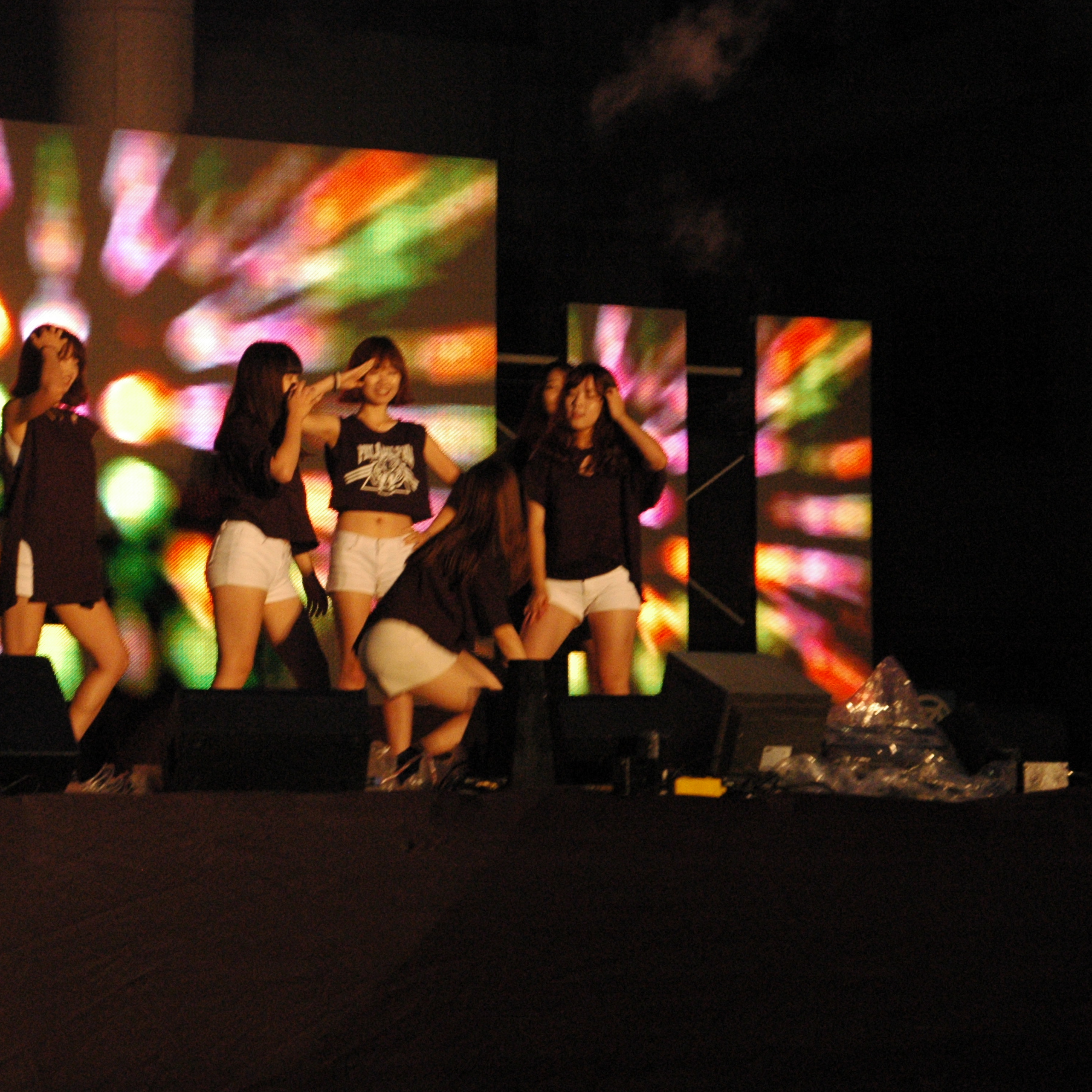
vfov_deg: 16.4
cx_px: 311
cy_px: 513
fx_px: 3783
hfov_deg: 16.4
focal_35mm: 106
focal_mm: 50
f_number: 7.1
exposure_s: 1/60
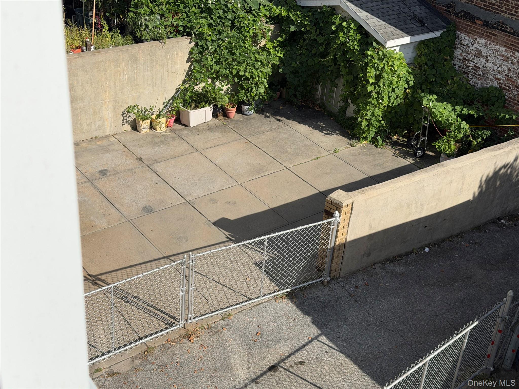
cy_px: 194
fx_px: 720
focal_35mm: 48
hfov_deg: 39.7
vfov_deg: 30.3
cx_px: 260
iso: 80
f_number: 1.78
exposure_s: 1/7143
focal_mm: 6.76
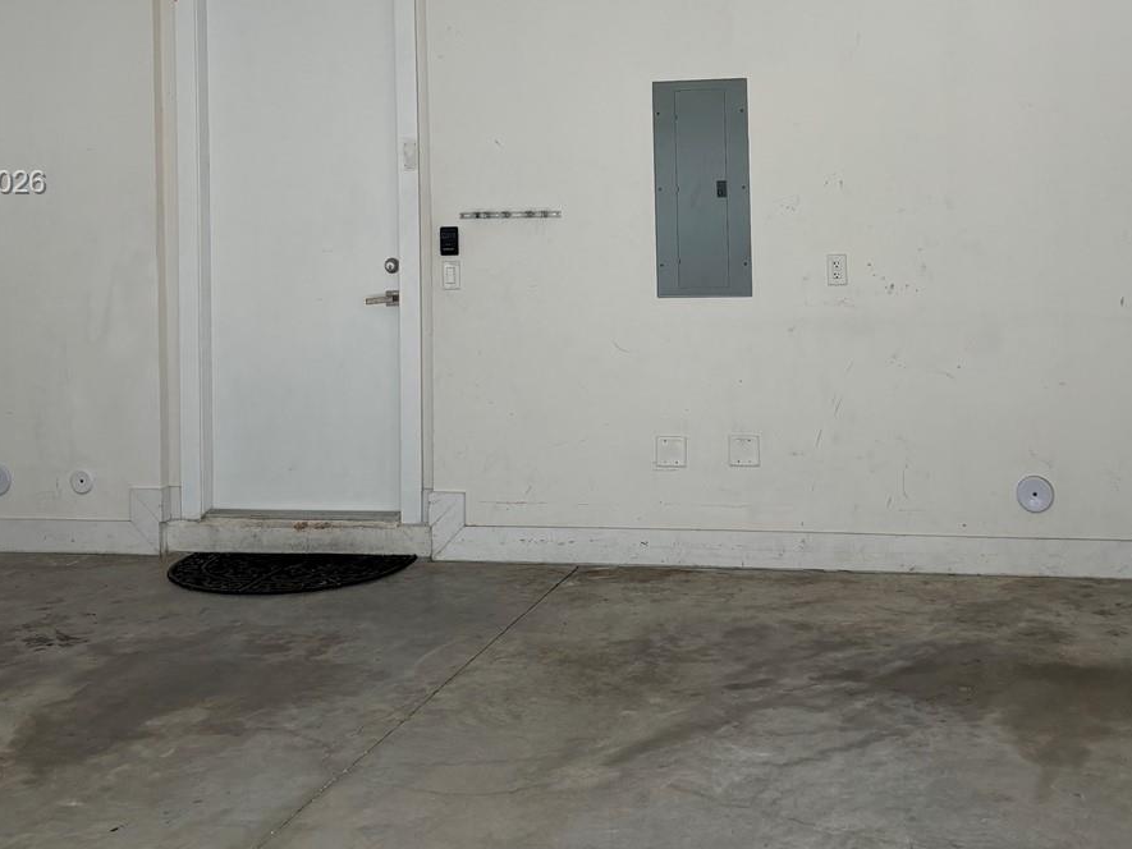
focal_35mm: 47
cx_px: 670
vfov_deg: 30.2
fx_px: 1537
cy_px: 184
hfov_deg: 40.3
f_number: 1.6
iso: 50
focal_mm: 5.96
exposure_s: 1/390
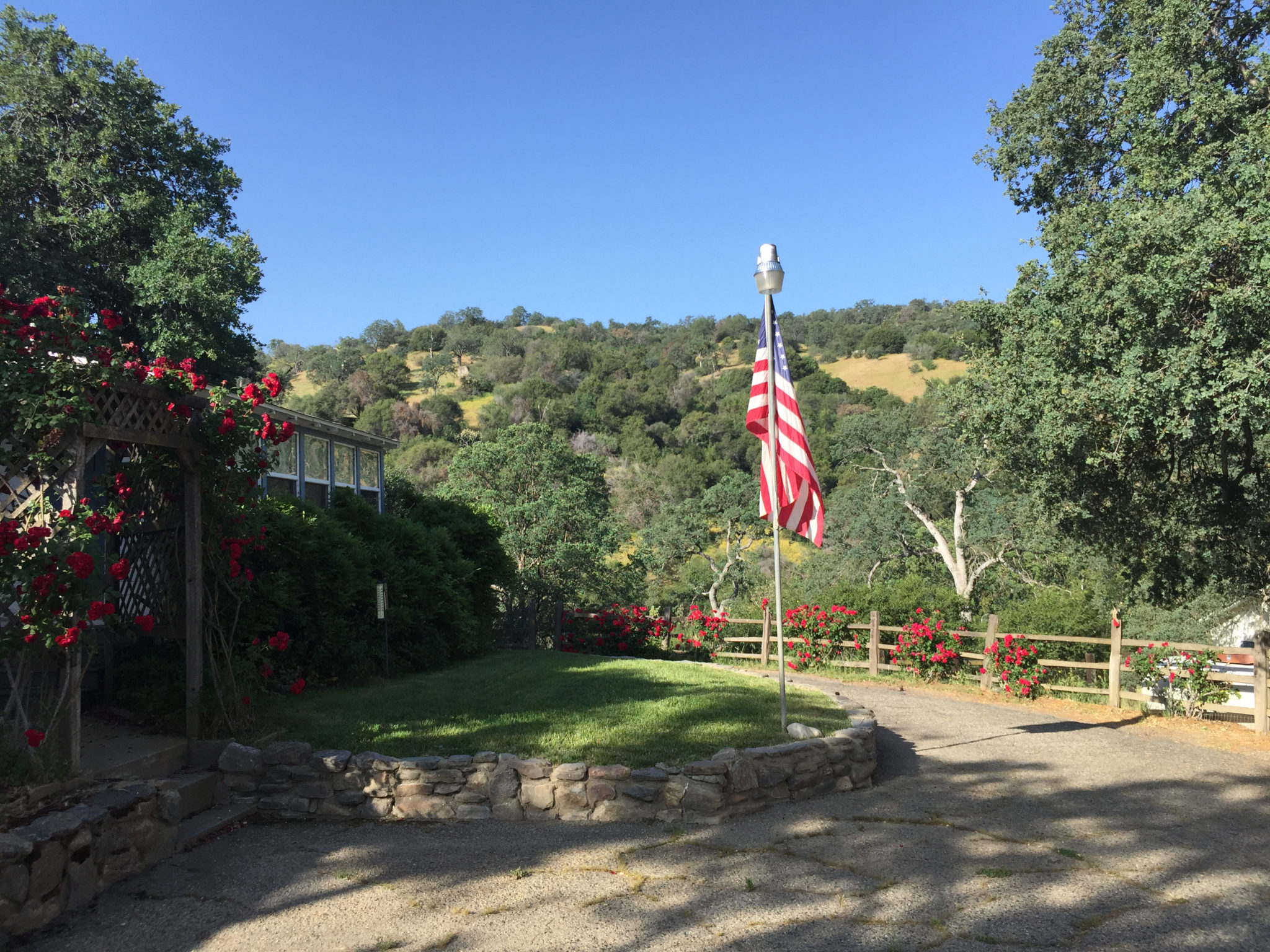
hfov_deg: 61.7
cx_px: 635
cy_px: 476
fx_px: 1064
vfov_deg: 48.2
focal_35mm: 29
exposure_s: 1/1199
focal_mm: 4.15
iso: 32
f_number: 2.2
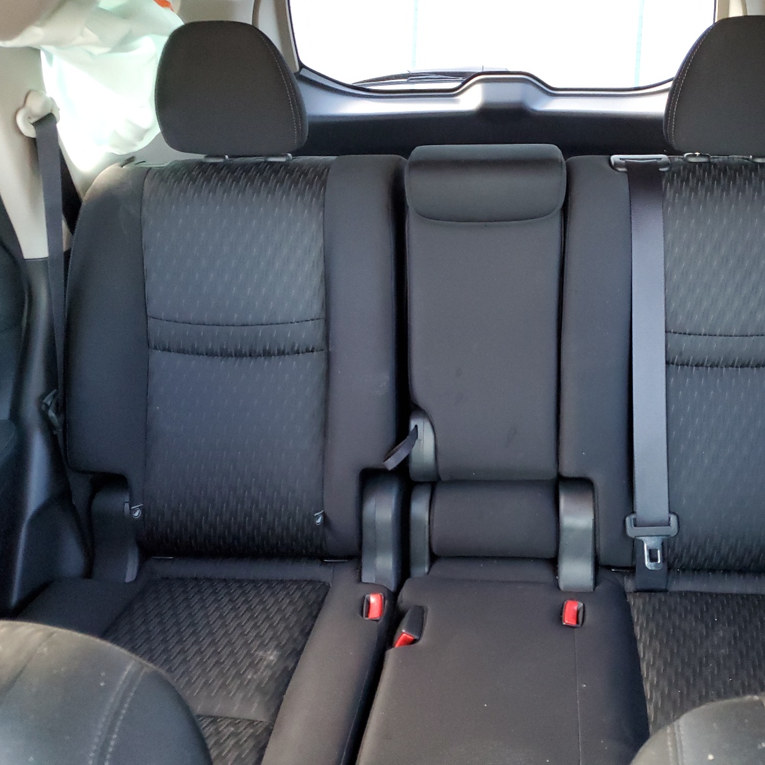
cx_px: 498
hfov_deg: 51.7
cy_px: 379
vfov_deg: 52.5
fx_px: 775
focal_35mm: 31
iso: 396
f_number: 1.5
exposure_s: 1/60.2
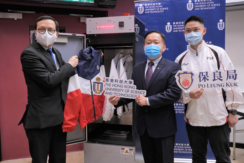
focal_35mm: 36
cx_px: 122
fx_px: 244
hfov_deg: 53.1
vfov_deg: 36.9
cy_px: 82
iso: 4000
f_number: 4
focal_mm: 36
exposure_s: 1/125
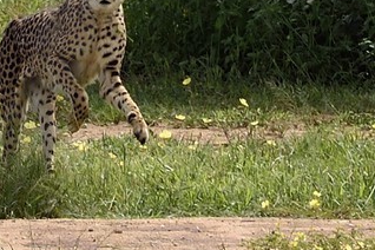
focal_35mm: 1007
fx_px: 10489
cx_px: -379
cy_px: -92
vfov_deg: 1.4
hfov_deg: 2.0
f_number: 10
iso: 400
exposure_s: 1/640
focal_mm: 200
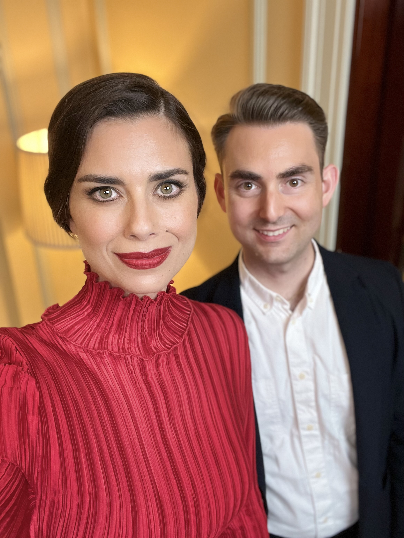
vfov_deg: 60.0
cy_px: 269
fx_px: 467
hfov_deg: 46.8
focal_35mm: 30
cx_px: 202
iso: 200
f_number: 2.2
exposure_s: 1/50
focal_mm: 2.71
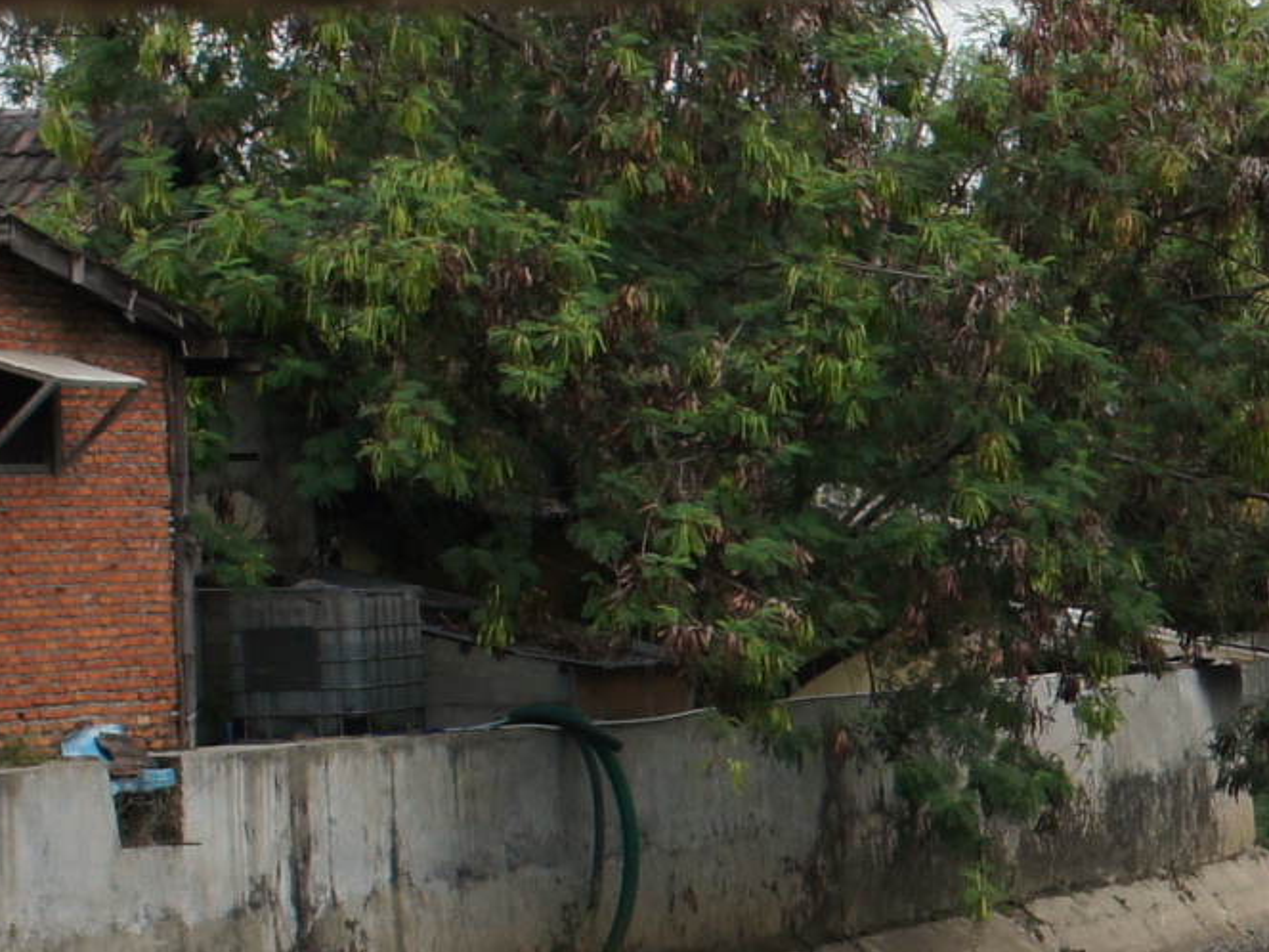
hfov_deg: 10.6
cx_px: 1819
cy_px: 952
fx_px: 6651
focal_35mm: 181
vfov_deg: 8.1
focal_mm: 25
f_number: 8
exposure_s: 1/200
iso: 200
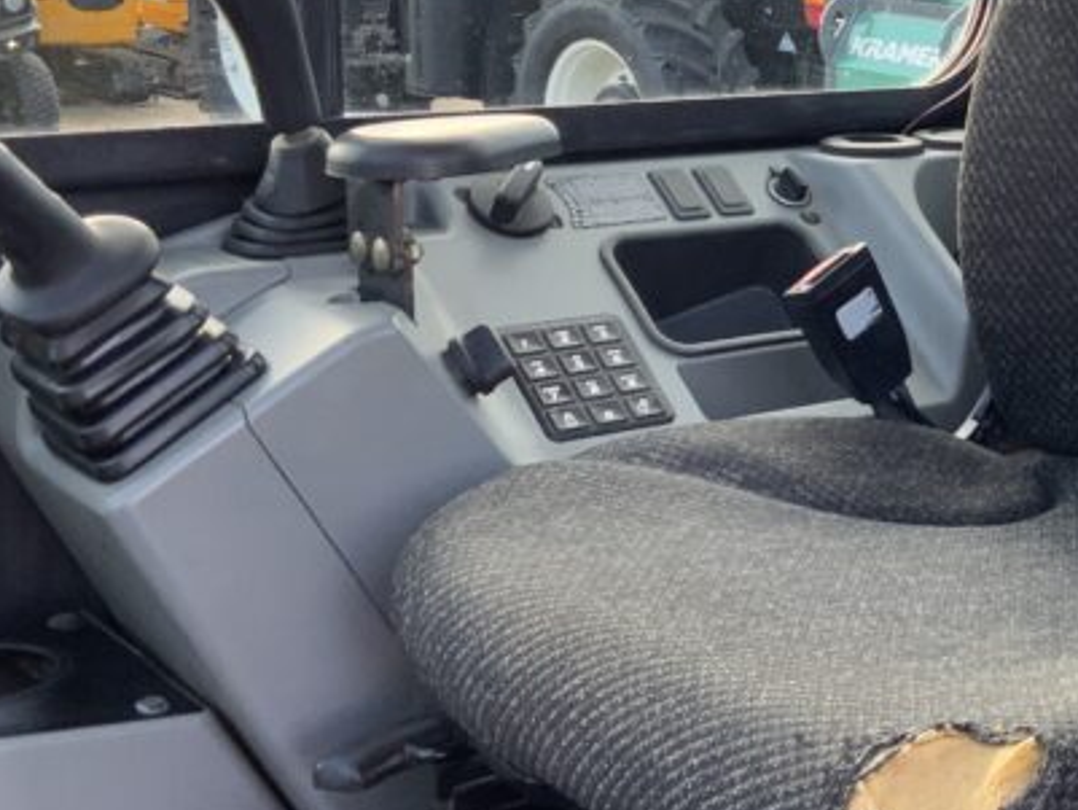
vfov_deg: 19.8
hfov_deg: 24.6
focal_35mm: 74
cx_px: 1177
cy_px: 226
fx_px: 2305
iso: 25
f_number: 1.8
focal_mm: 3
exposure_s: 1/122
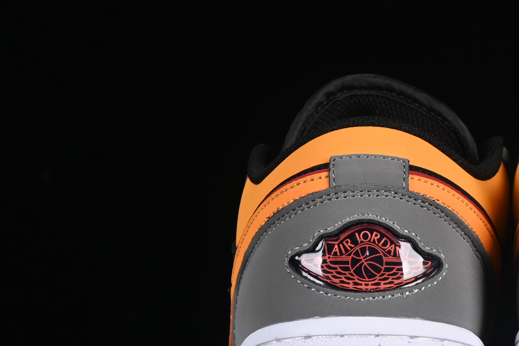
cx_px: 508
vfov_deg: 7.5
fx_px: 2638
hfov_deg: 11.1
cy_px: 166
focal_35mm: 183
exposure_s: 1/60
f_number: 7.1
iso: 160
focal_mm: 50
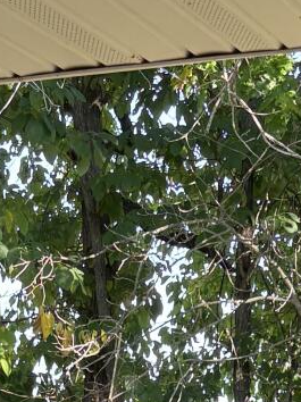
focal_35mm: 147
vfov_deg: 11.3
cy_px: 949
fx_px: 1706
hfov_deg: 10.1
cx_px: 91
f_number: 1.6
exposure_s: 1/121
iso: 64
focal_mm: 5.96
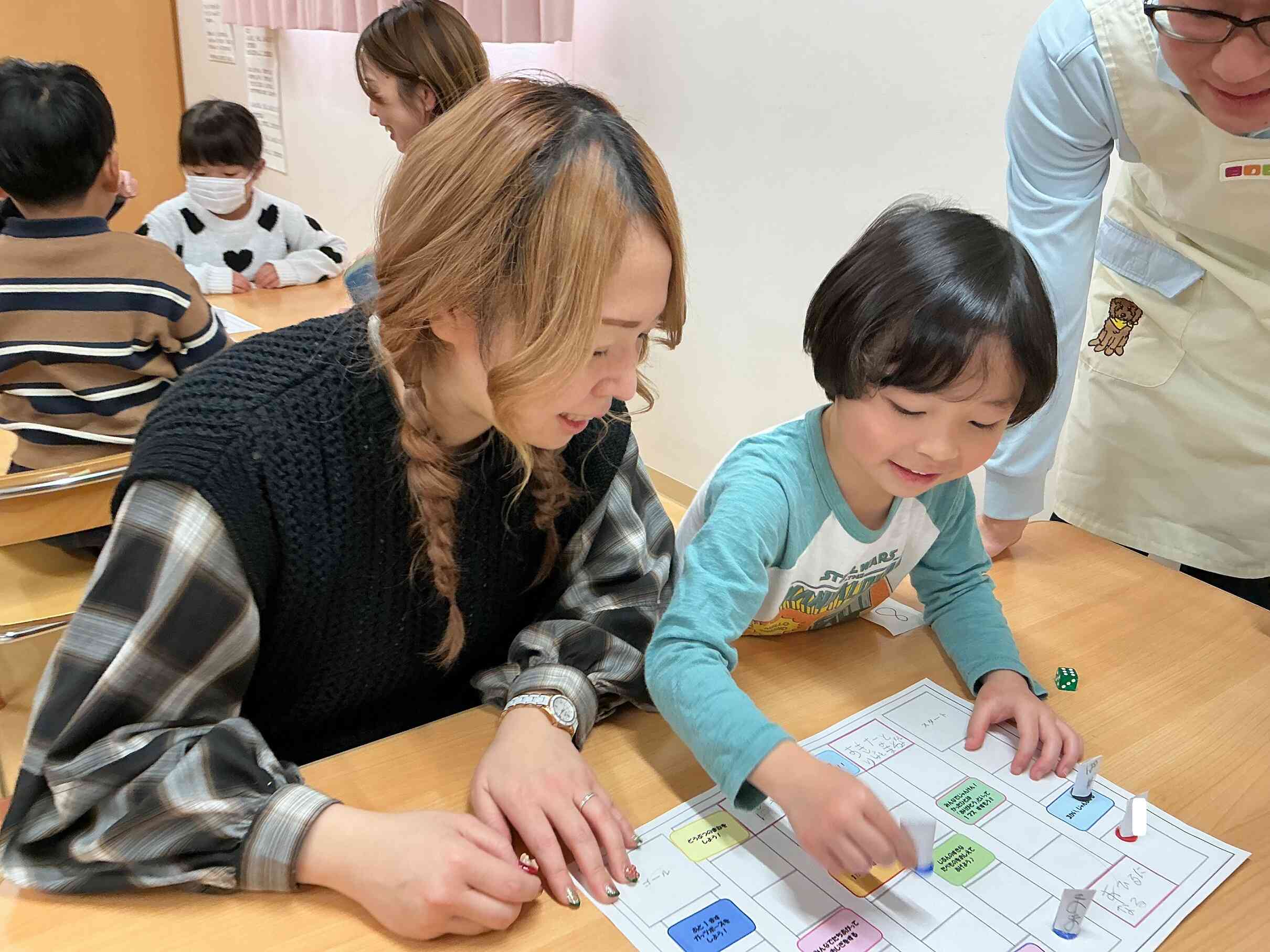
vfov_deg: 48.2
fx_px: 1064
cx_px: 635
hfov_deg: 61.7
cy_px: 476
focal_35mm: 29
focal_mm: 3
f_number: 1.8
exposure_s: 1/60
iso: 64
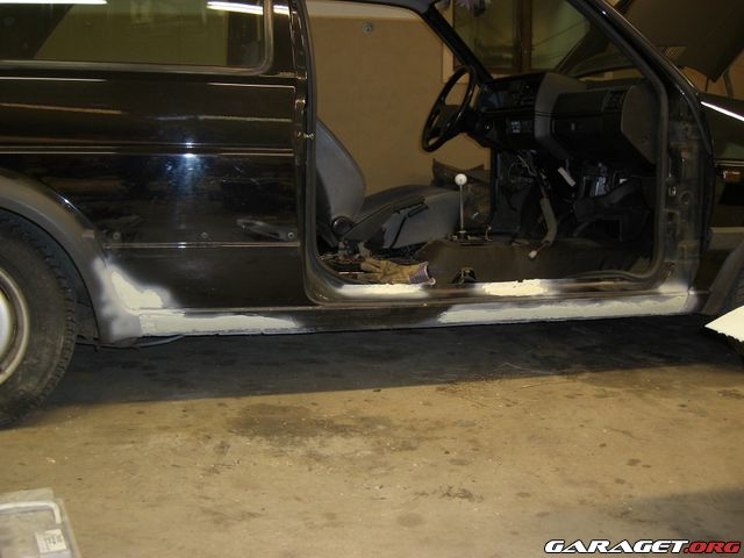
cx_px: 372
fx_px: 817
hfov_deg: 49.0
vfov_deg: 37.7
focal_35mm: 38
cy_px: 279
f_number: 2.8
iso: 200
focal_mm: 7.9
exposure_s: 1/30
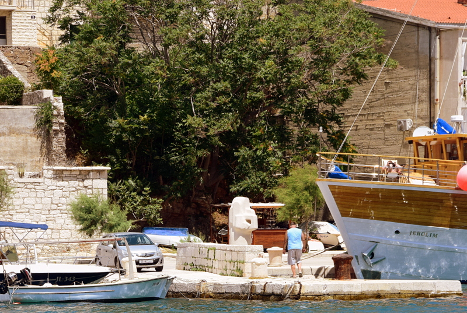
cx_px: 234
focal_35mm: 158
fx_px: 2047
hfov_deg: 13.0
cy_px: 156
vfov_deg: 8.8
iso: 400
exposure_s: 1/250
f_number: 10
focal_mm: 105
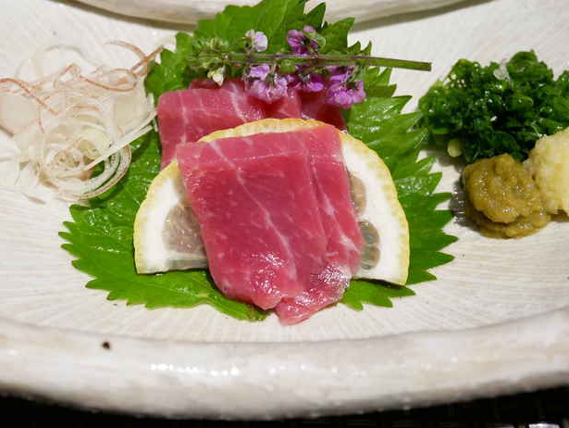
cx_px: 266
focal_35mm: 52
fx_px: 855
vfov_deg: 27.9
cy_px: 152
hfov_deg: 36.8
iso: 2000
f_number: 4.6
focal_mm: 20
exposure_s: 1/60
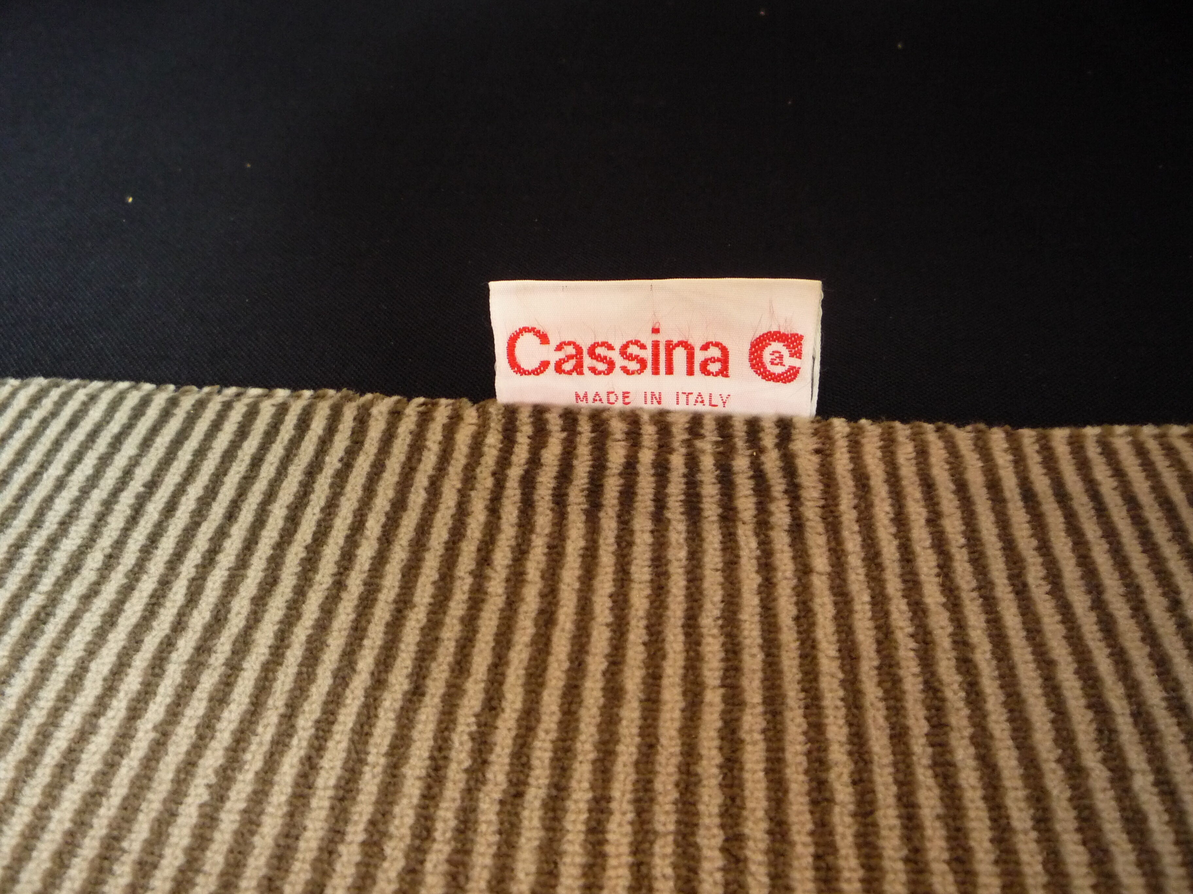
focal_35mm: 30
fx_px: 1034
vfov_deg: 46.8
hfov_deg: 60.0
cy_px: 447
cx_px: 596
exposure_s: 1/25
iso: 400
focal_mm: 5.2
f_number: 3.3
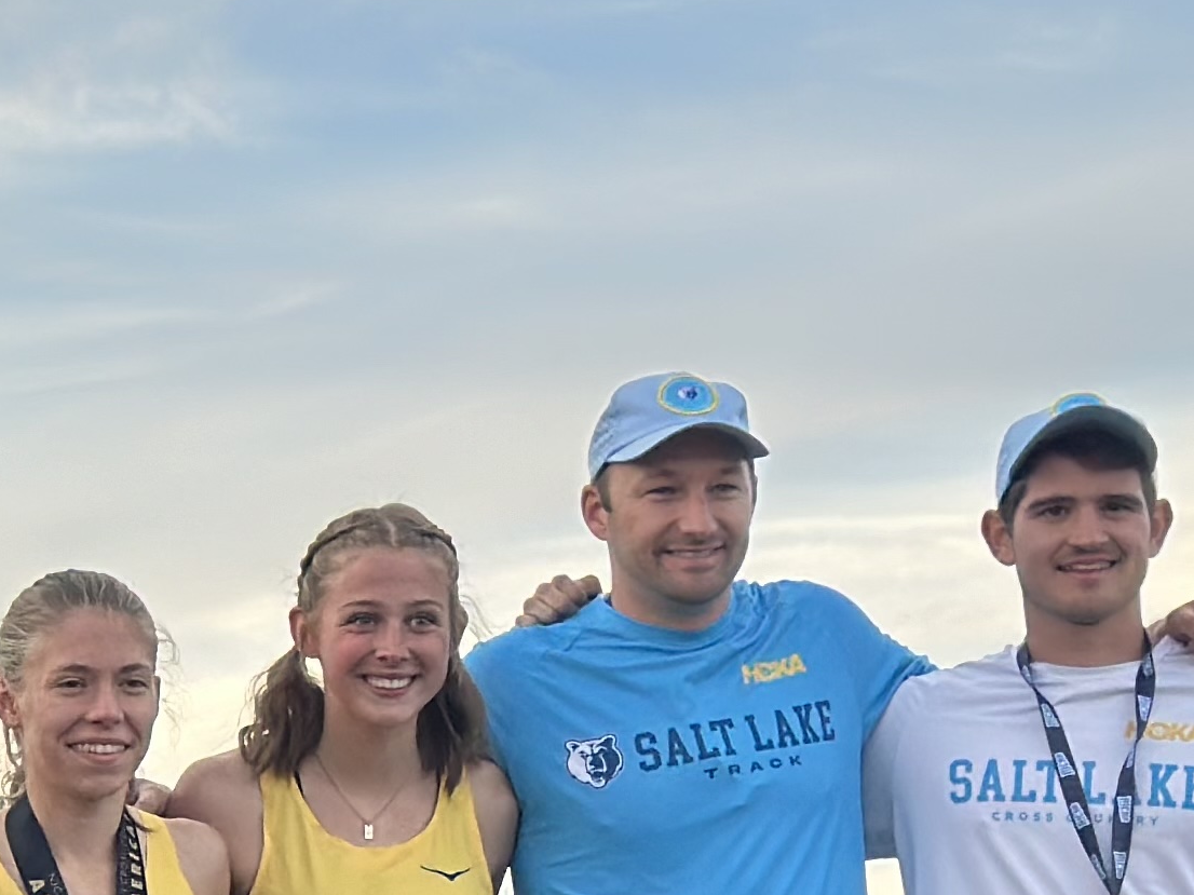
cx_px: -594
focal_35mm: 175
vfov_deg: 8.3
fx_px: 6035
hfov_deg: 10.9
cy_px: 1327
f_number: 1.78
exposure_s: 1/402
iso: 80
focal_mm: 6.86
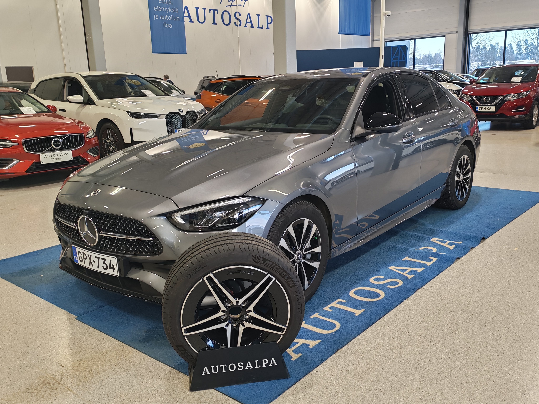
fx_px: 529
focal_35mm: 34
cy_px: 202
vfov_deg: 41.8
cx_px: 270
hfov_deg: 54.0
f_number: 1.9
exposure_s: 1/100
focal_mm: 6.12
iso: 200
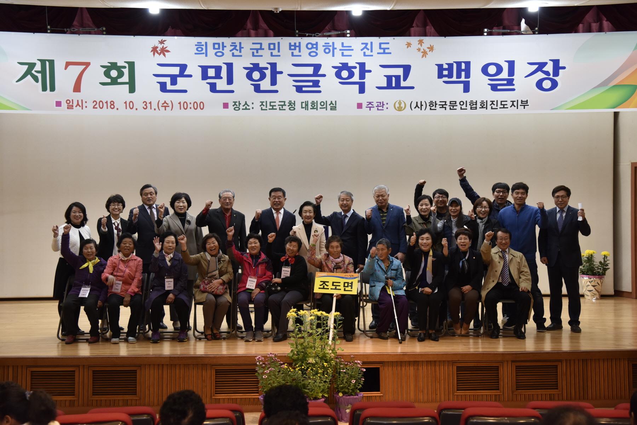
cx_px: 318
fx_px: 920
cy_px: 212
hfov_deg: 38.2
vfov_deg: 26.0
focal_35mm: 52
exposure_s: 1/125
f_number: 4.5
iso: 1000
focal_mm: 52
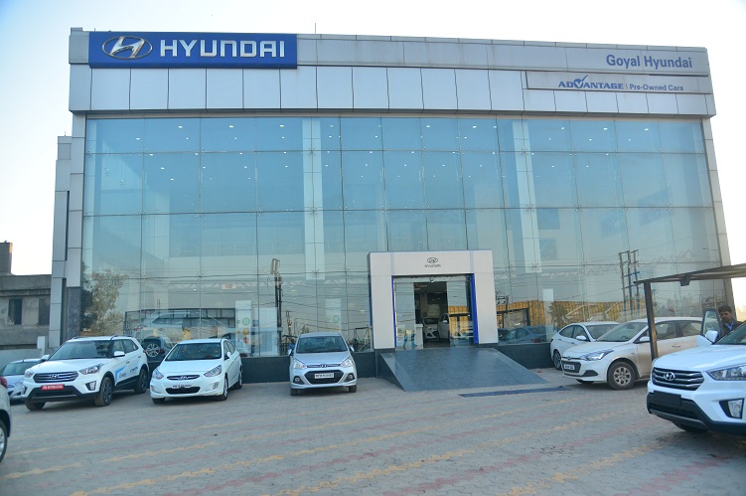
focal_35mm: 24
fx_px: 497
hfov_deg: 73.8
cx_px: 373
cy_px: 248
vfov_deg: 53.0
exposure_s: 1/1600
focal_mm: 24
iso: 800
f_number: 4
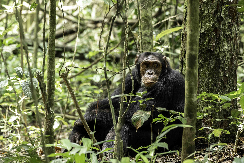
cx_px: 122
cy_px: 82
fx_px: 1356
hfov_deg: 10.3
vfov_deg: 6.9
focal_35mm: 200
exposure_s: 1/80
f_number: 5.6
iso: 2000
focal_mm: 200
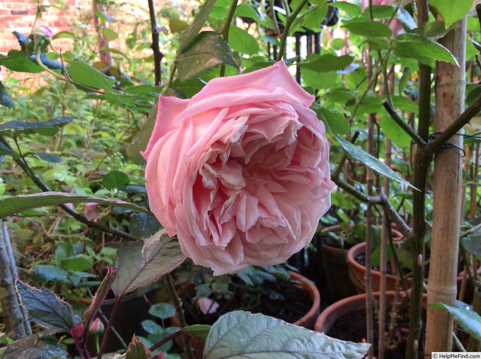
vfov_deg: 44.0
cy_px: 180
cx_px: 240
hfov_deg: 56.9
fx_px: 444
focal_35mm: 32
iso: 32
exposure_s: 1/50
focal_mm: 3.3
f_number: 2.4
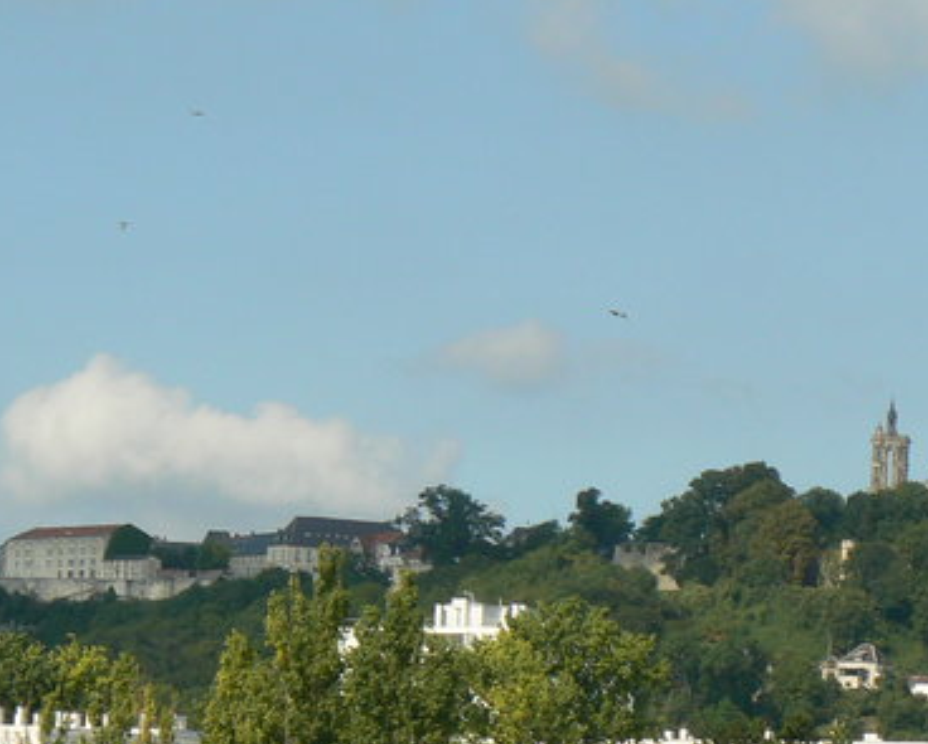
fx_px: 6817
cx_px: 903
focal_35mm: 248
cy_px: 610
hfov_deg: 7.8
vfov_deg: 6.2
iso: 80
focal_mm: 19.5
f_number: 7.1
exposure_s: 1/400
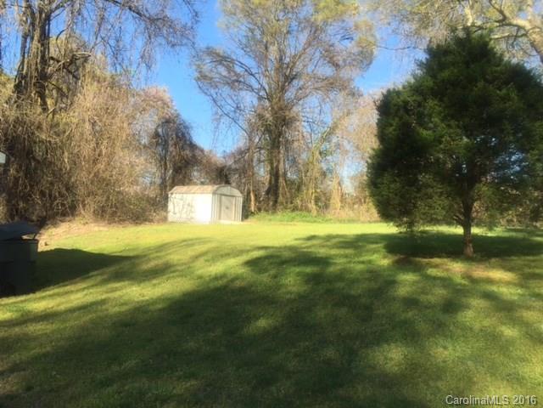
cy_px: 204
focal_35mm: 29
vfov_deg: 48.2
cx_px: 272
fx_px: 455
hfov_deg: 61.7
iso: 32
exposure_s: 1/694
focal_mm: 4.15
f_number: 2.2
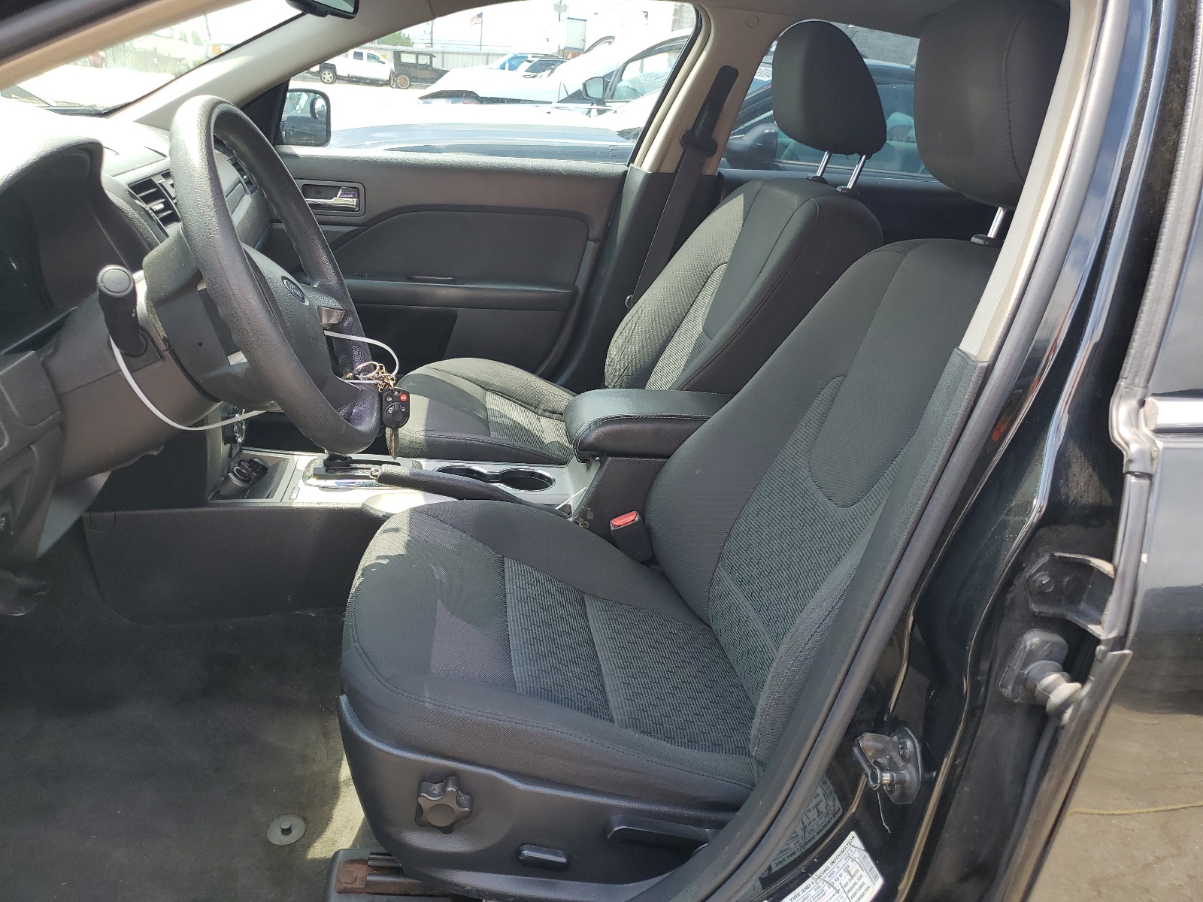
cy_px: 451
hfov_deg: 67.3
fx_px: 904
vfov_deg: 53.1
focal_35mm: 26
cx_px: 602
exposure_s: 1/435
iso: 50
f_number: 1.5
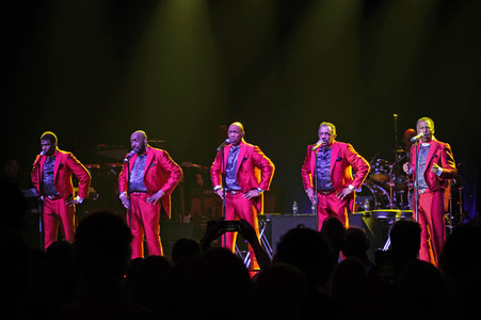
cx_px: 240
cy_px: 160
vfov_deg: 11.7
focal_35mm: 117
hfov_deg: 17.5
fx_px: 1562
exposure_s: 1/160
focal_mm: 117
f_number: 5.6
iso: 1600
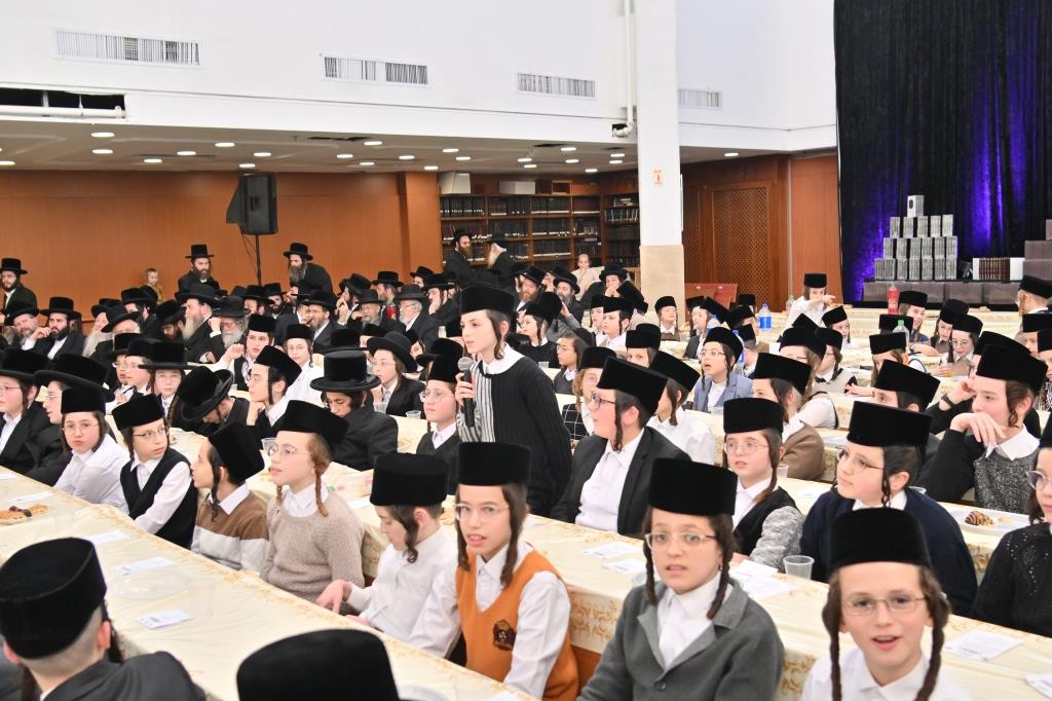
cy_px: 350
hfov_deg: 53.1
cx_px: 526
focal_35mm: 36
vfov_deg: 36.8
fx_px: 1052
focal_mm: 24
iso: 500
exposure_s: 1/500
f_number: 4
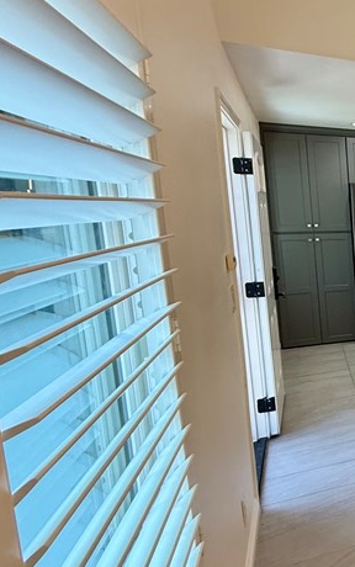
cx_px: 606
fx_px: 510
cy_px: 286
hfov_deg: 23.7
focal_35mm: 33
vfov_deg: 58.1
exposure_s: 1/120
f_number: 2.2
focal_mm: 2.22
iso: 200
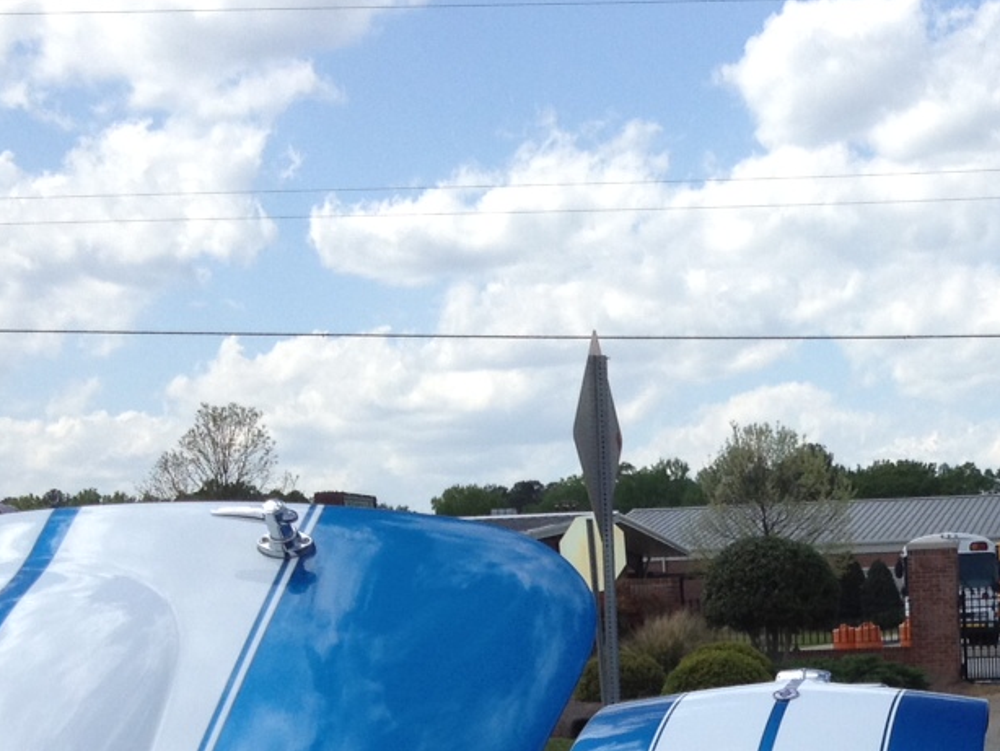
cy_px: 940
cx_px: 1013
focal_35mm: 93
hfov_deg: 20.4
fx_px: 2688
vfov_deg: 15.3
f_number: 2.4
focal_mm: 4.28
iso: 64
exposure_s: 1/1534
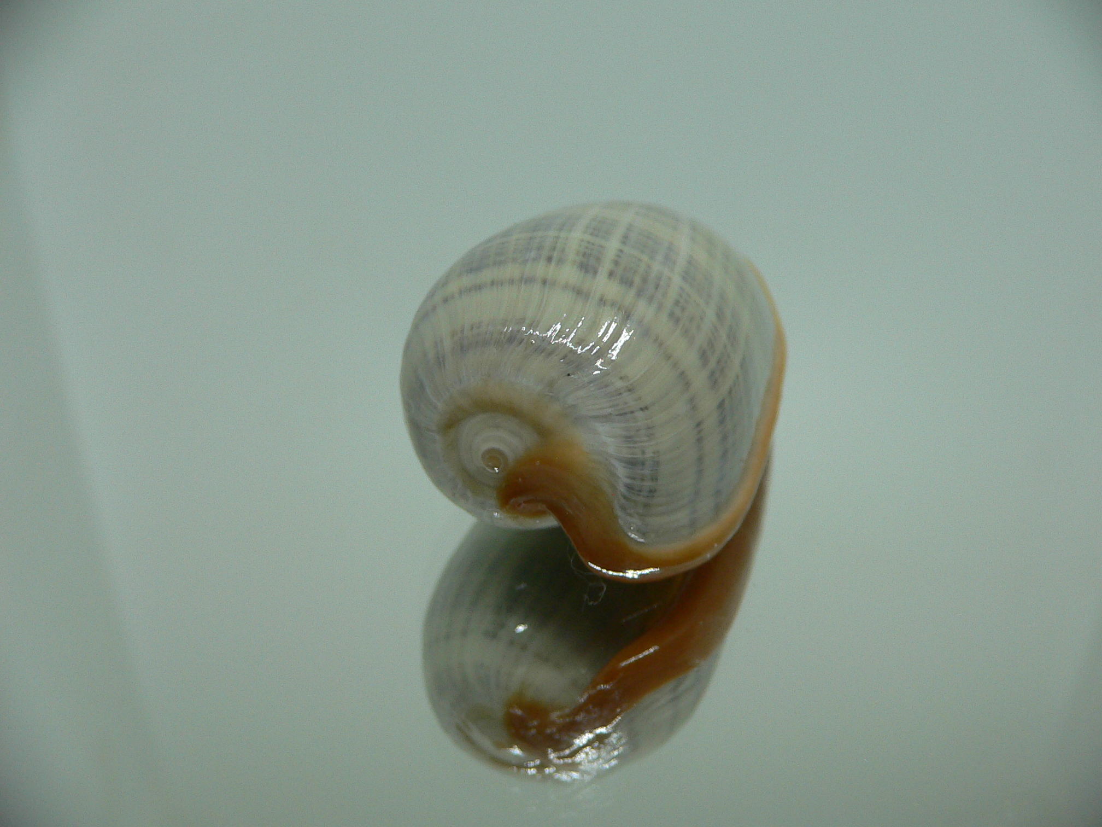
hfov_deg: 52.6
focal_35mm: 35
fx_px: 1114
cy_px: 414
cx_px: 551
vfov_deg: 40.7
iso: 100
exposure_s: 1/60
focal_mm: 4.6
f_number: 2.8
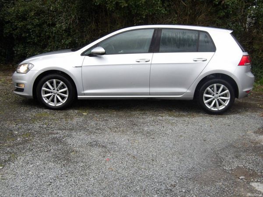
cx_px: 132
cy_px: 98
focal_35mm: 42
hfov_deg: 44.8
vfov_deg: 34.3
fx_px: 319
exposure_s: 1/63
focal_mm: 7.6
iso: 100
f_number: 3.7
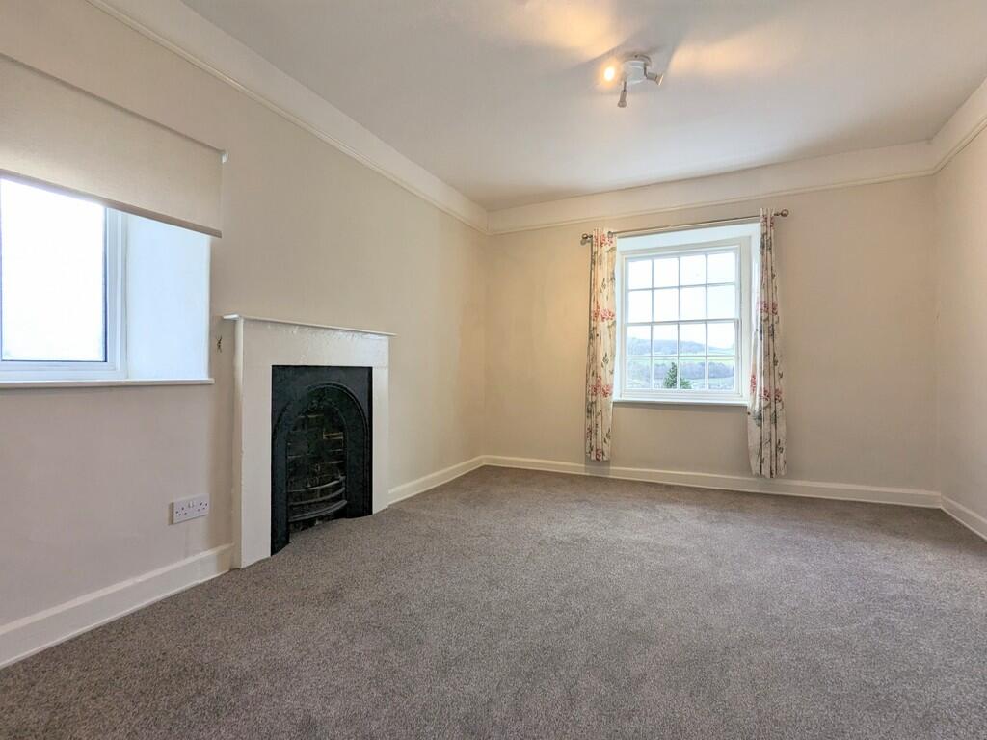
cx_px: 494
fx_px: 456
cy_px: 370
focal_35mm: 16
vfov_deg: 78.1
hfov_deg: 94.5
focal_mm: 2.35
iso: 94
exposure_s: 1/163
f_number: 2.2
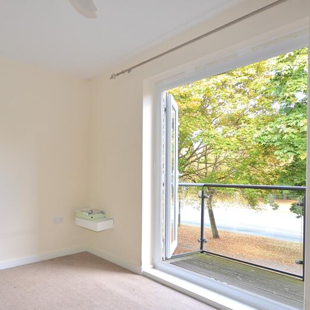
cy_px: 174
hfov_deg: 60.6
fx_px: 253
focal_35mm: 25
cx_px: 90
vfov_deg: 62.7
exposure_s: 1/80
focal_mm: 10
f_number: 4.5
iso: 400
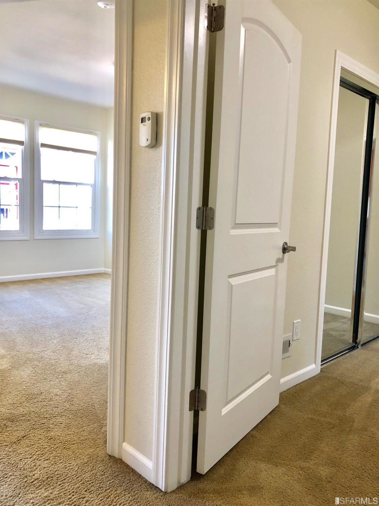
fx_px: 409
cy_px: 253
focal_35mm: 28
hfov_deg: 49.8
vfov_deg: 63.4
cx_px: 190
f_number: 1.8
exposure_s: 1/20
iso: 40
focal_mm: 4
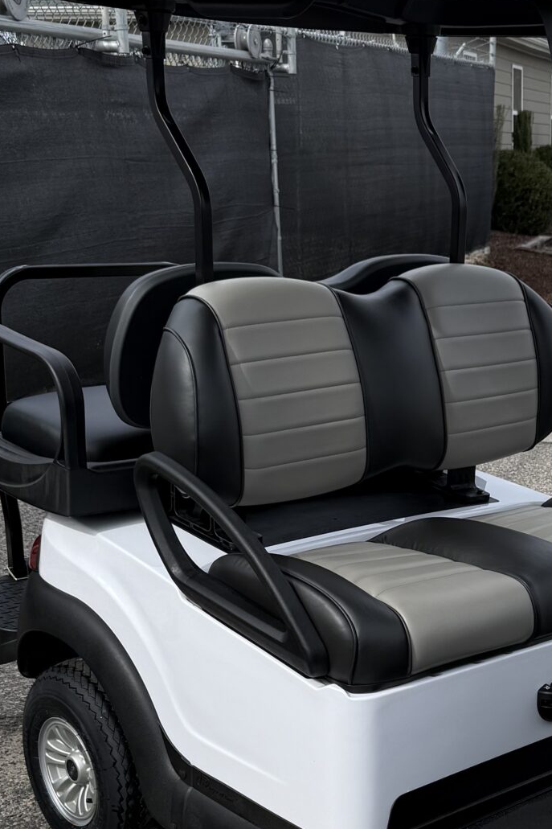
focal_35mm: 62
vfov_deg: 31.5
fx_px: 1426
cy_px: 664
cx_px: 534
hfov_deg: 21.2
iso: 80
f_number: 1.78
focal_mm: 6.76
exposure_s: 1/3953
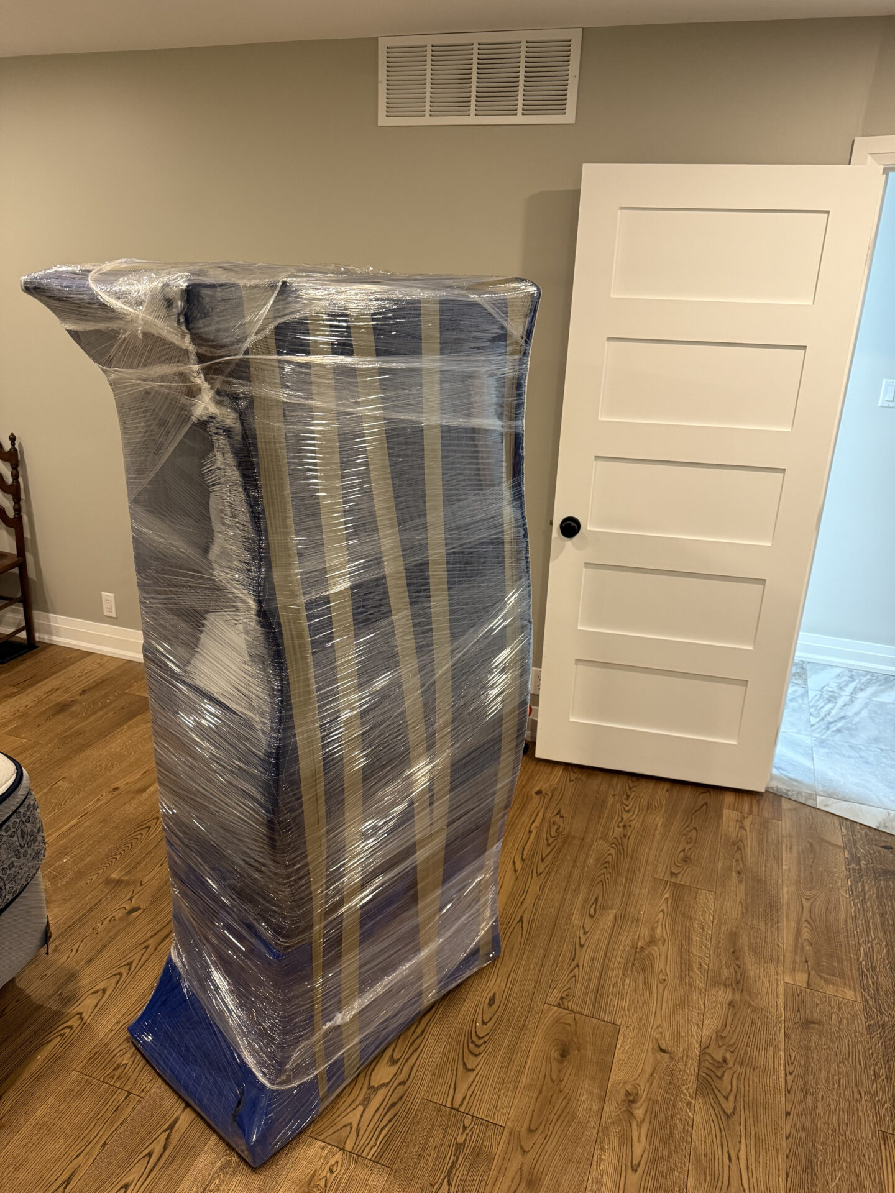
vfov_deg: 71.6
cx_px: 448
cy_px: 596
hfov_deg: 56.8
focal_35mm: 24
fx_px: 827
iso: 250
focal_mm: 6.76
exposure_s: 1/60
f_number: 1.78
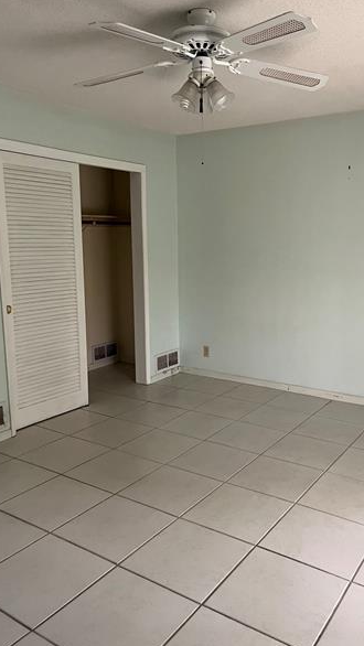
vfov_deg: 66.0
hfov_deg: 40.1
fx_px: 497
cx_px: 215
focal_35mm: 29
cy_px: 327
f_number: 1.6
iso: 200
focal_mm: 5.1
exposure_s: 1/60
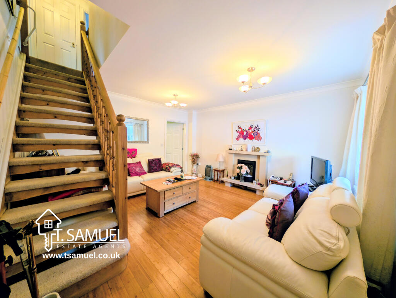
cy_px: 149
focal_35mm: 12
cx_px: 198
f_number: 1.95
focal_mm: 2.23
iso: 44
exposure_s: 1/33.3
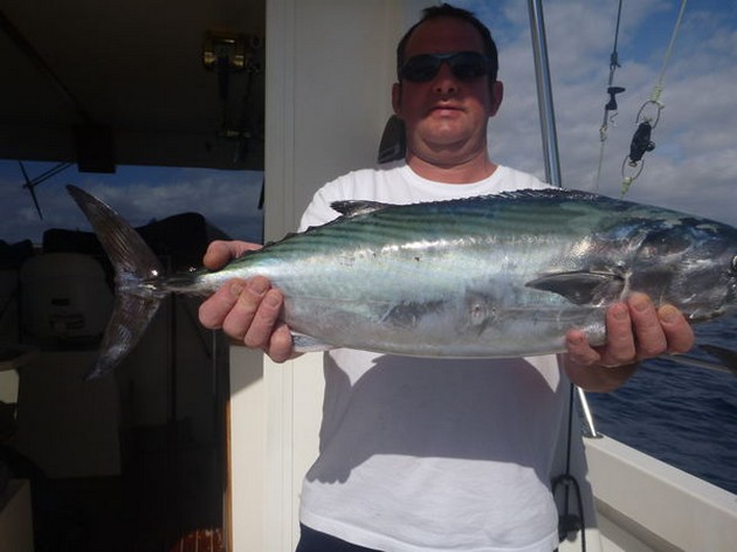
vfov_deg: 49.7
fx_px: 596
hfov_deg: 63.5
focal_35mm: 28
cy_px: 276
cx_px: 368
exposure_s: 1/320
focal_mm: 4.9
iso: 100
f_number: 10
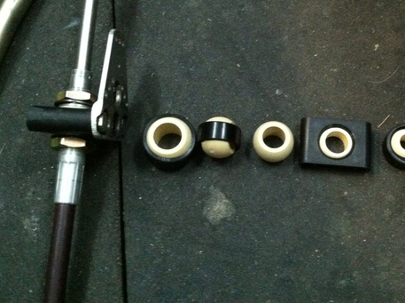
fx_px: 572
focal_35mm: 49
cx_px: 255
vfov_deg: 29.6
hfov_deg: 38.7
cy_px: 137
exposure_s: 1/15
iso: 1000
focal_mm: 3.85
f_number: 2.8
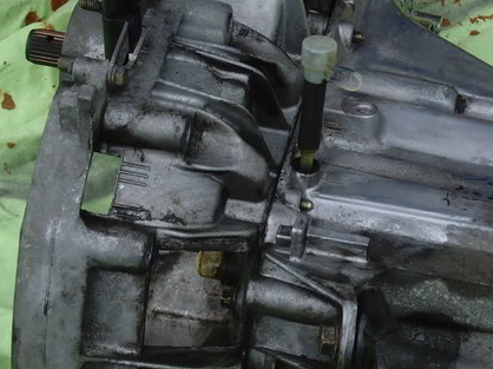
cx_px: 362
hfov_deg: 14.7
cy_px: 190
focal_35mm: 134
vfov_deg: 11.1
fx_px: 1907
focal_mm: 11.8
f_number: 4.1
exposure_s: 1/350
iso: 80
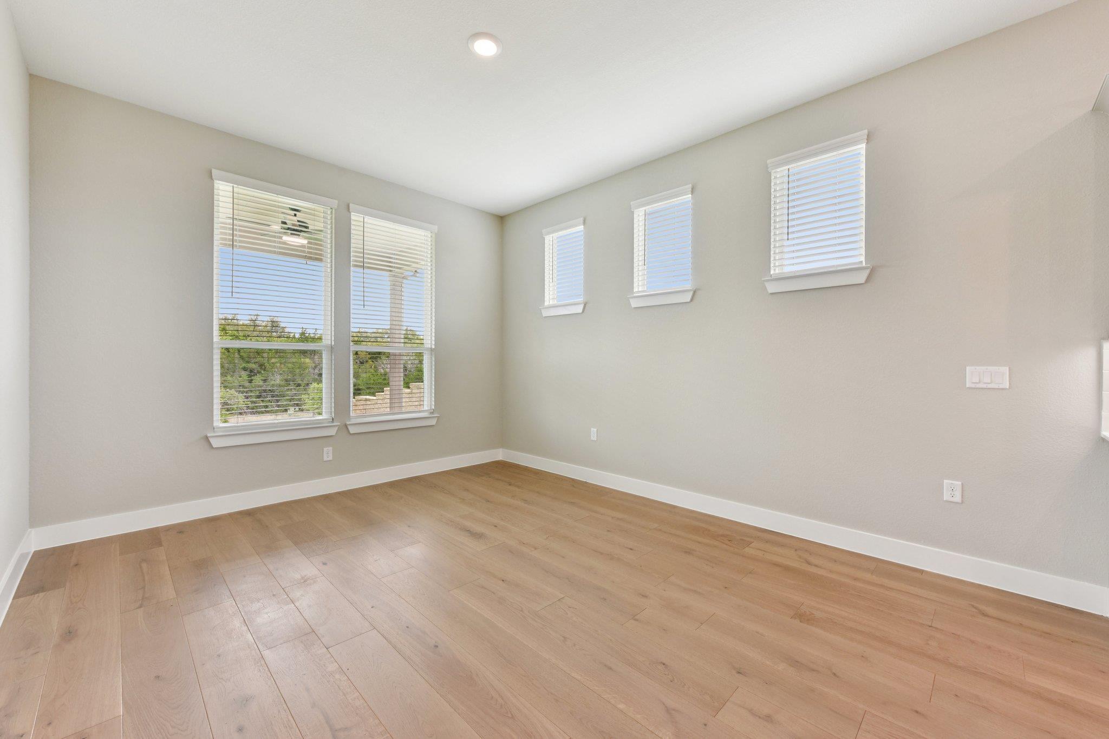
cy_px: 370
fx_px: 431
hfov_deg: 104.3
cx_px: 554
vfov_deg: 81.2
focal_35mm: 14
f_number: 8
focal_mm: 14
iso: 100
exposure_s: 1/20
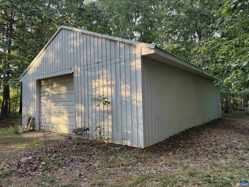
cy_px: 94
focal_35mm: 24
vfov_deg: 56.8
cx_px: 124
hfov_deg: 71.6
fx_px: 173
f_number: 1.78
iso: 100
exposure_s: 1/121
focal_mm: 6.76
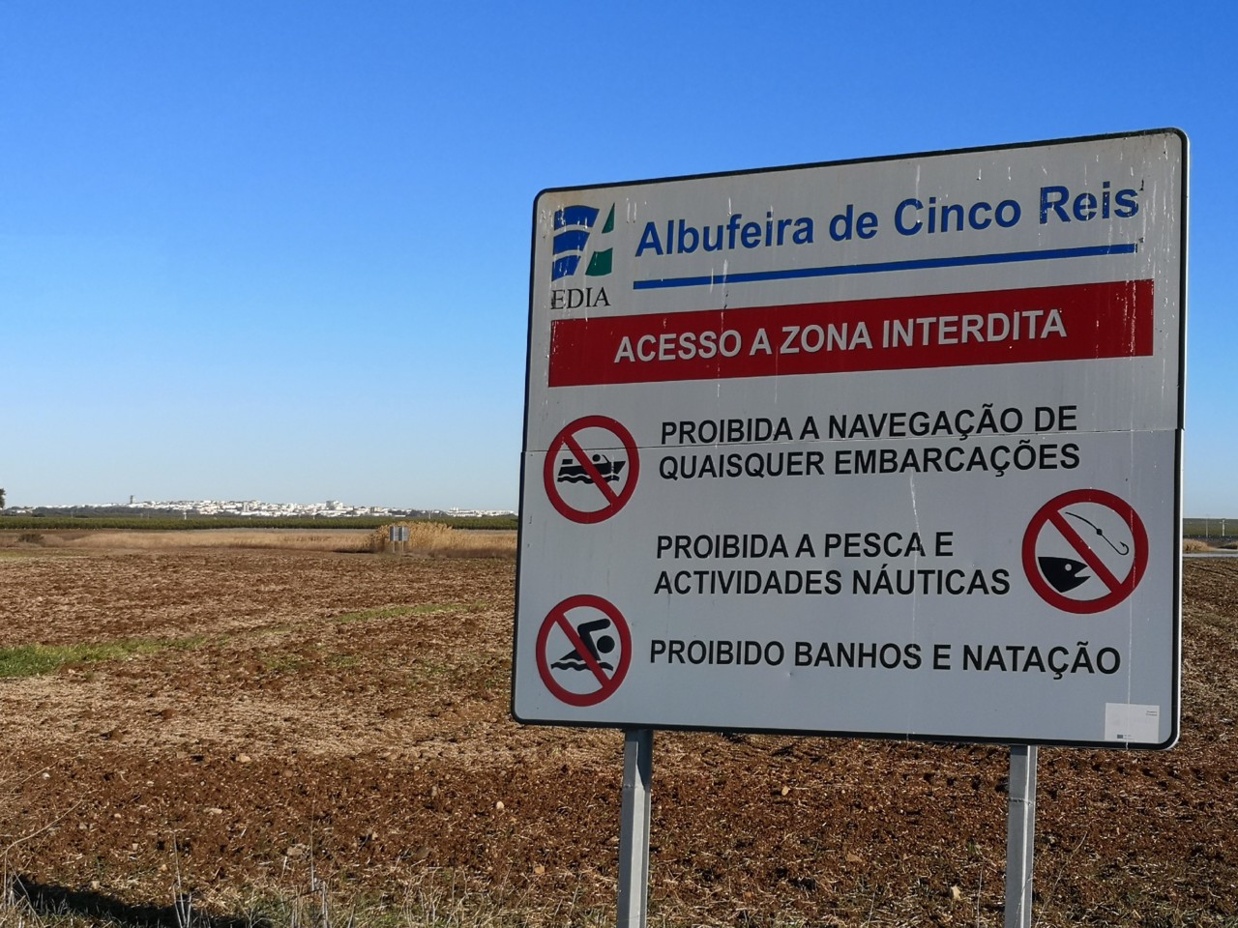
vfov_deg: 27.0
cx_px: 619
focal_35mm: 54
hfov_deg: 35.5
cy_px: 464
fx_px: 1931
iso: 50
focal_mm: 3.95
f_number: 1.8
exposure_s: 1/3247
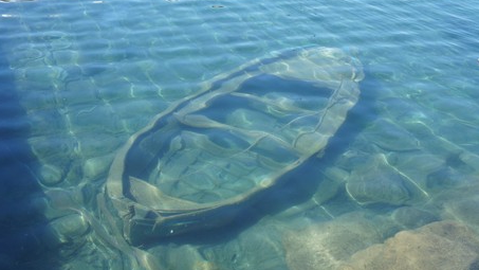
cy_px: 116
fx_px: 648
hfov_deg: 40.6
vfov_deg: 23.5
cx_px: 237
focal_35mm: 51
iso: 200
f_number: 8
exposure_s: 1/160
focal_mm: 32
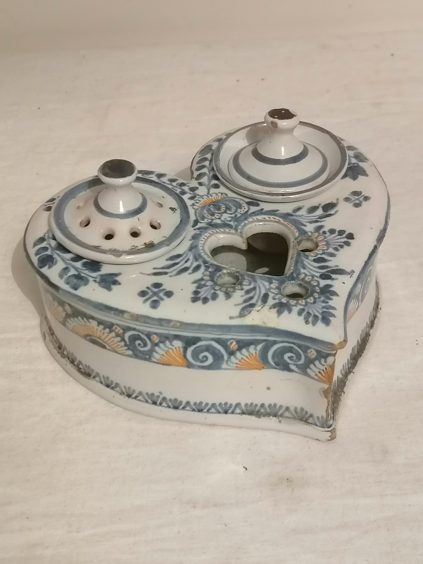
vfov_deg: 35.5
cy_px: 282
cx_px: 212
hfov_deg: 27.0
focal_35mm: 54
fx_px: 880
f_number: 1.8
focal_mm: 5.4
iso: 320
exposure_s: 1/33.3
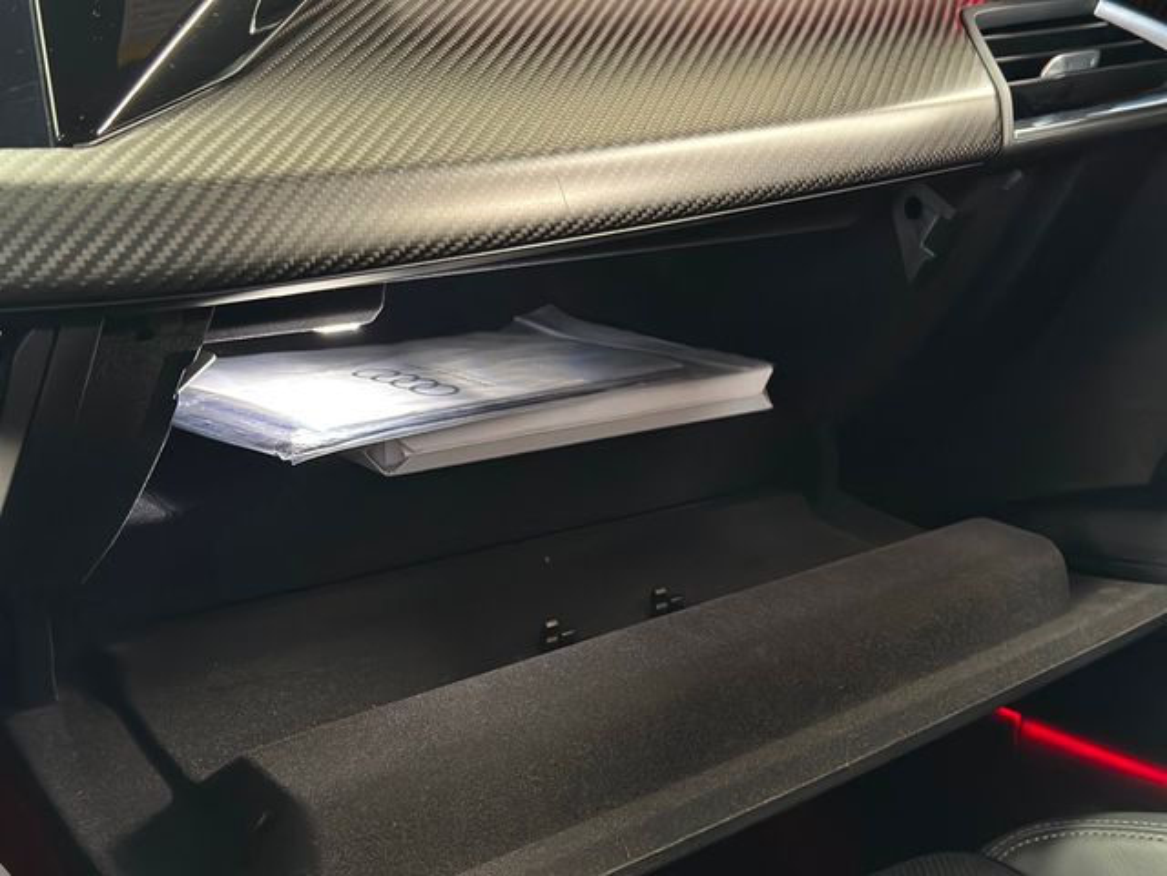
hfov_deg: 39.7
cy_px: 438
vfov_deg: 30.3
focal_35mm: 48
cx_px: 584
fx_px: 1618
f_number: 1.78
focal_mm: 6.86
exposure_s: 1/30
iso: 640
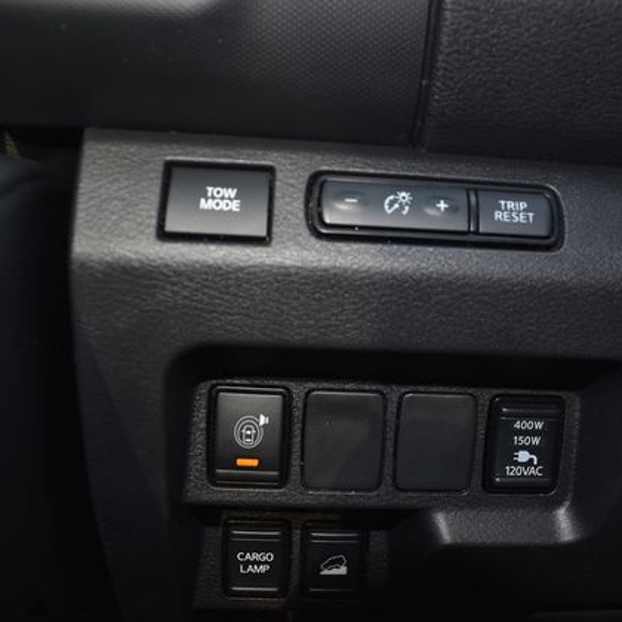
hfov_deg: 46.7
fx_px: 712
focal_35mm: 35
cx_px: 394
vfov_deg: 47.2
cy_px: 312
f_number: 5.6
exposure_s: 1/30
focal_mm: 18
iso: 200
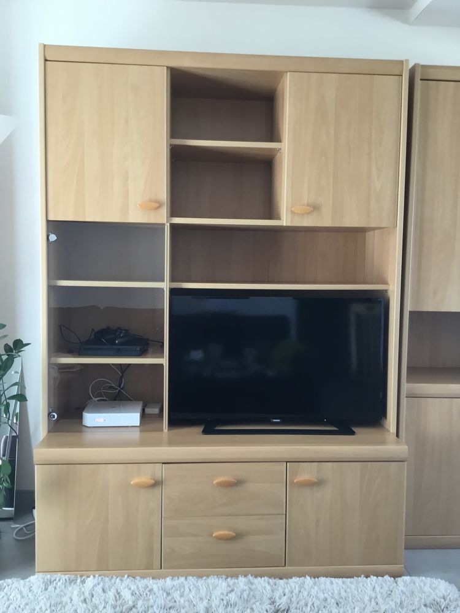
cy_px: 306
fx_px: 549
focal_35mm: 31
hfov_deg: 45.4
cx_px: 230
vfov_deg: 58.4
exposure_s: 1/33
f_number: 2.4
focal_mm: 3.3
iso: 80
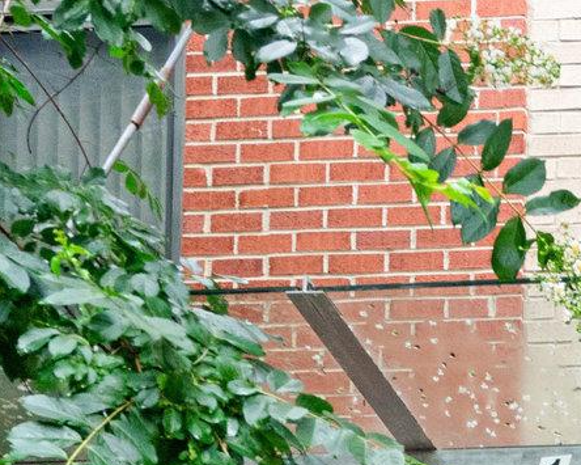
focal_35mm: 78
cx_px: 793
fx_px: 1341
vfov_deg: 15.9
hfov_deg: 21.6
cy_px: 893
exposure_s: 1/80
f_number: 8
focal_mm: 18
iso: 1250
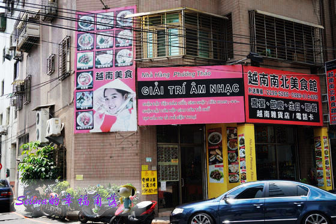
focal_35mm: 42
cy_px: 112
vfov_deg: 31.9
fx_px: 392
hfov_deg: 46.4
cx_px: 168
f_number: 6.3
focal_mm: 28
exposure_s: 1/200
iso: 100
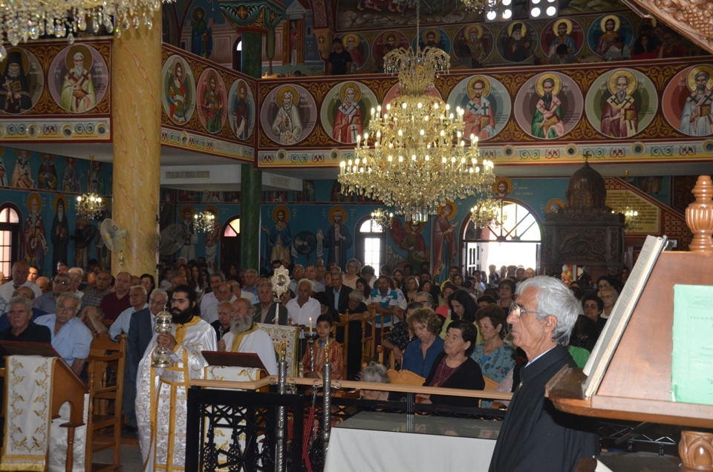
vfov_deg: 26.4
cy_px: 236
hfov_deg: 39.0
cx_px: 356
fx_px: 1008
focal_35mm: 51
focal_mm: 34
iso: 2000
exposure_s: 1/250
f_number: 6.3
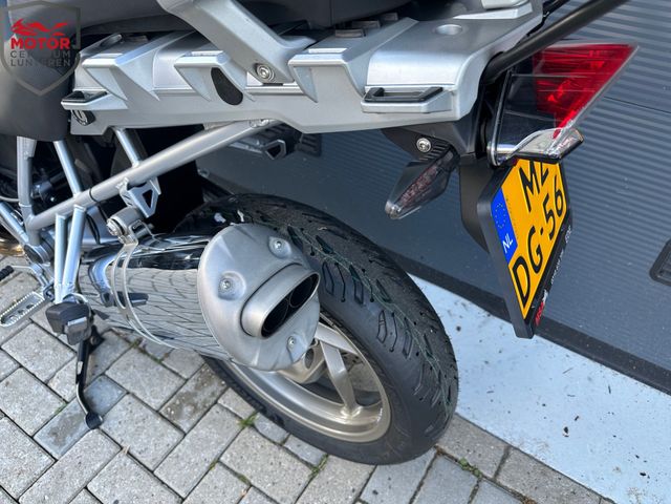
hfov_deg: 71.6
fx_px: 465
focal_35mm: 24
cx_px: 336
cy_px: 252
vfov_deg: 56.8
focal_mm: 6.86
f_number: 1.78
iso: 64
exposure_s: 1/216
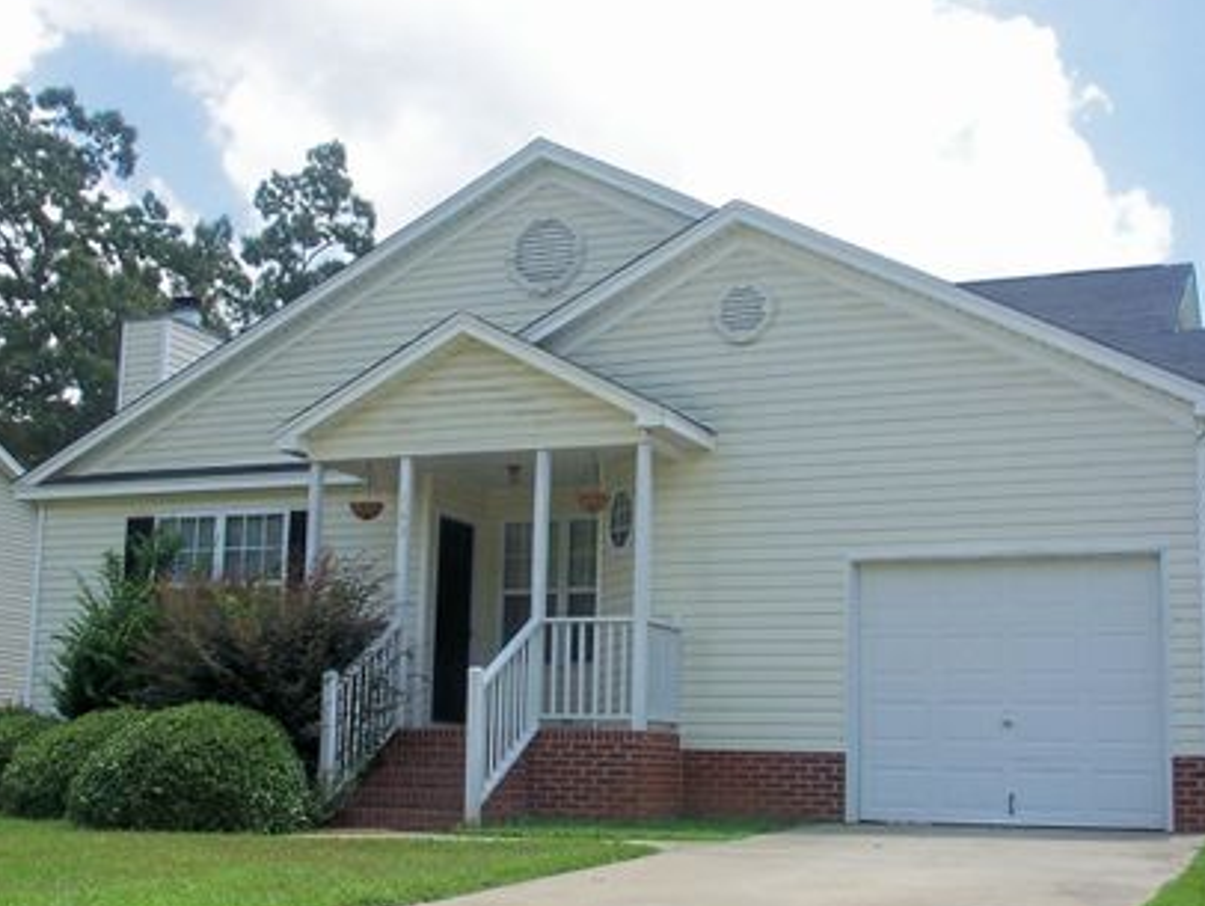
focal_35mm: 48
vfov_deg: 30.3
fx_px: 1672
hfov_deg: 39.6
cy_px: 509
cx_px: 629
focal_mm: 6.4
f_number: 3.9
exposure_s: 1/400
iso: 64
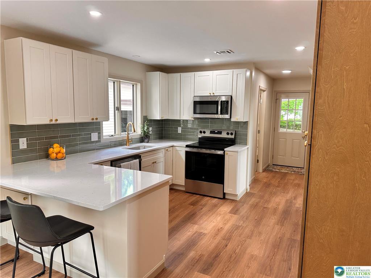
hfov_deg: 71.6
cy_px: 139
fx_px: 257
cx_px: 186
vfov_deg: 56.8
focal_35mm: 24
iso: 125
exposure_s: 1/120
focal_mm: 6.86
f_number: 1.78
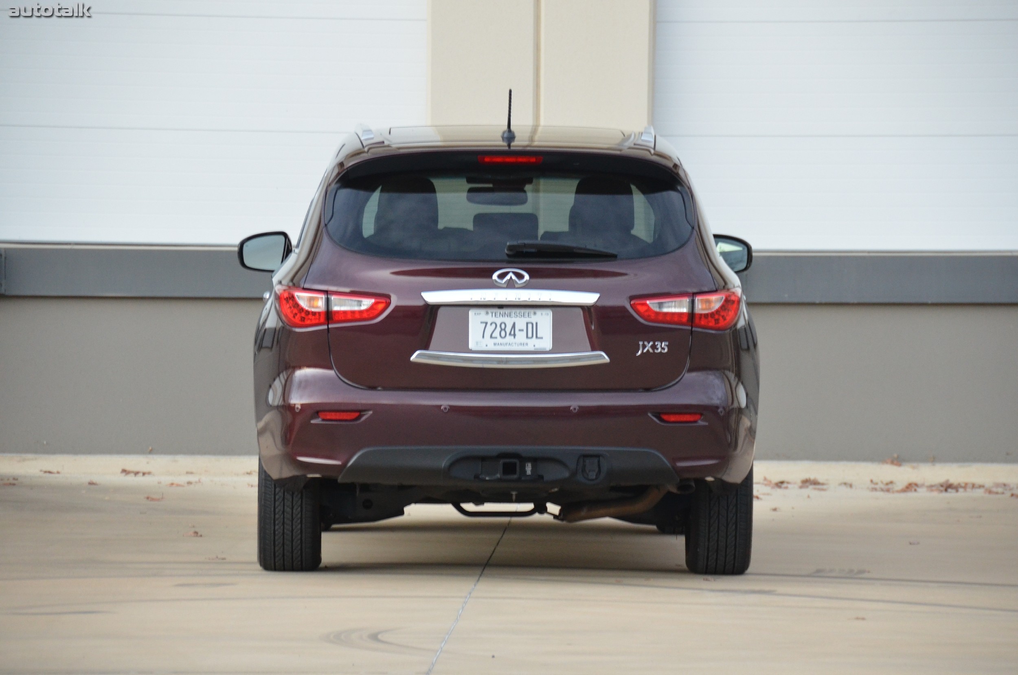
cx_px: 509
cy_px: 338
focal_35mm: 202
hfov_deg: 10.2
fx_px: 5715
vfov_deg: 6.8
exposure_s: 1/60
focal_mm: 135
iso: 1600
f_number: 5.6
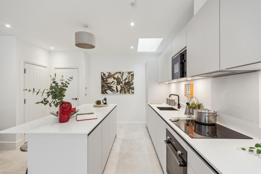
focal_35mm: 16
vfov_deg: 73.8
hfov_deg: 96.7
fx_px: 116
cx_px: 130
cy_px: 87
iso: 400
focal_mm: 16
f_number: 11
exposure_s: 1/20
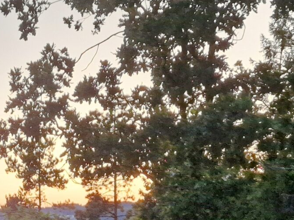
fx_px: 748
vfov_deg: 15.3
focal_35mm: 88
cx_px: -4
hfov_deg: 21.4
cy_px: 346
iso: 800
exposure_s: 1/100
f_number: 1.8
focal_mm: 6.4
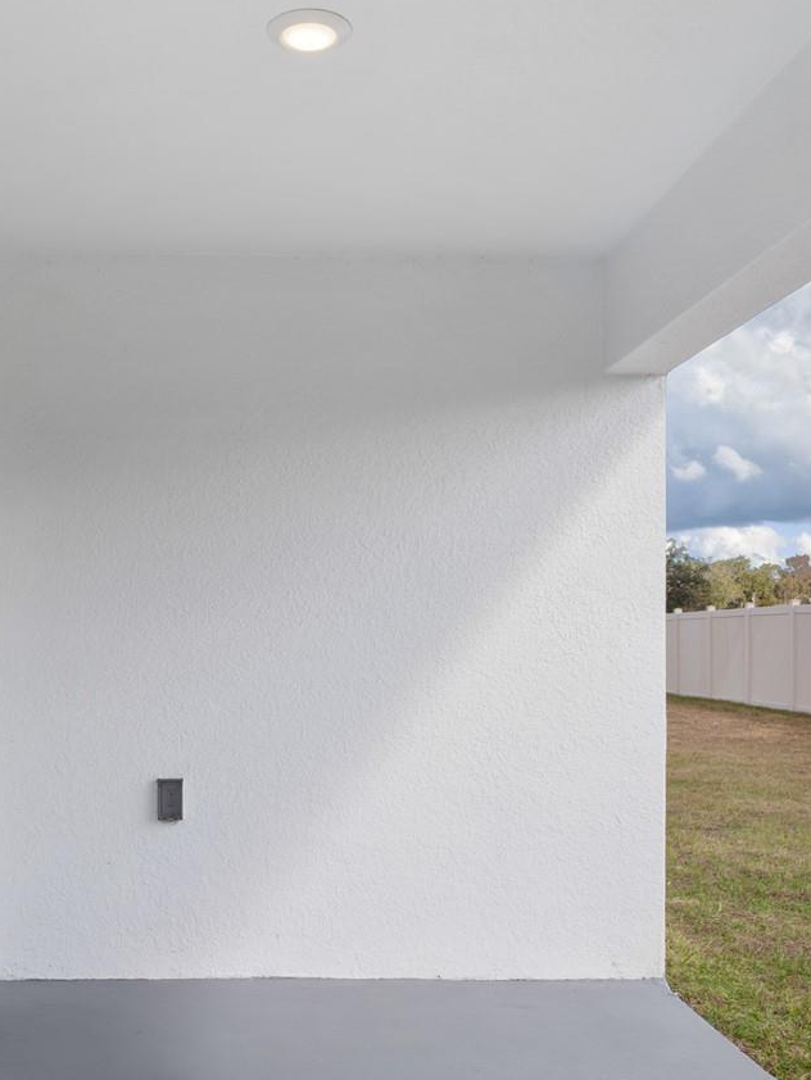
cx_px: 281
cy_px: 649
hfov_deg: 37.4
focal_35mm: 38
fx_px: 1186
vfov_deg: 48.7
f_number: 6.3
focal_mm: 10
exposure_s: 1/250
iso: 200
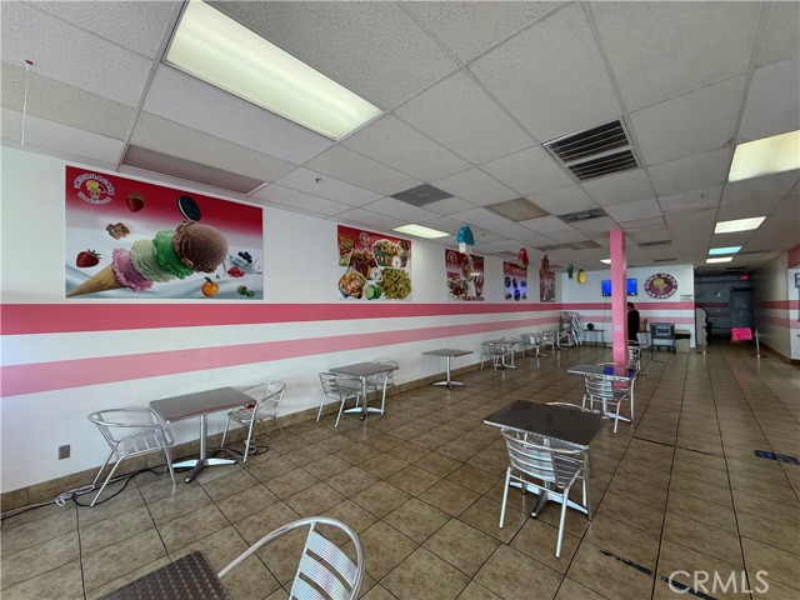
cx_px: 400
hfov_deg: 102.1
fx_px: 324
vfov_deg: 85.7
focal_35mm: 14
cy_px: 300
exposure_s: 1/120
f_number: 2.2
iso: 160
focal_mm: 2.22
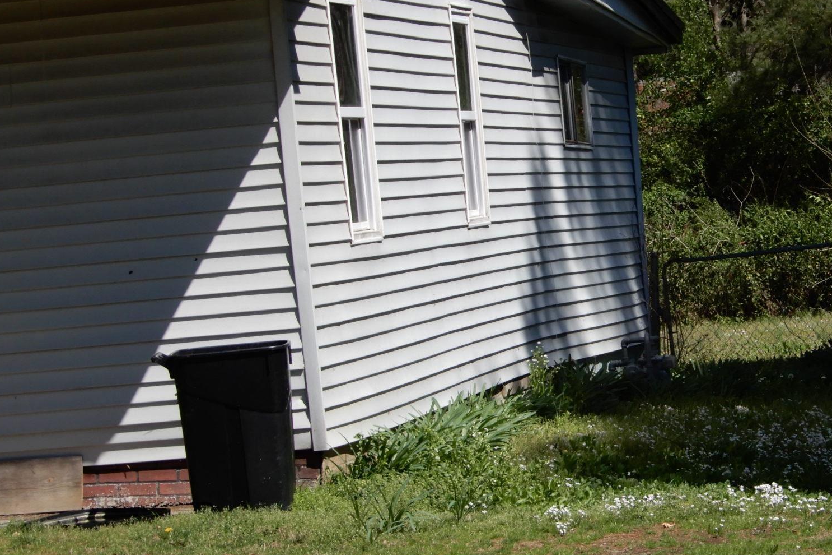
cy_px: 323
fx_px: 3858
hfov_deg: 12.3
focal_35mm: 167
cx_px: 630
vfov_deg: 8.2
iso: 80
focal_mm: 18.7
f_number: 5
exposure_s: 1/640
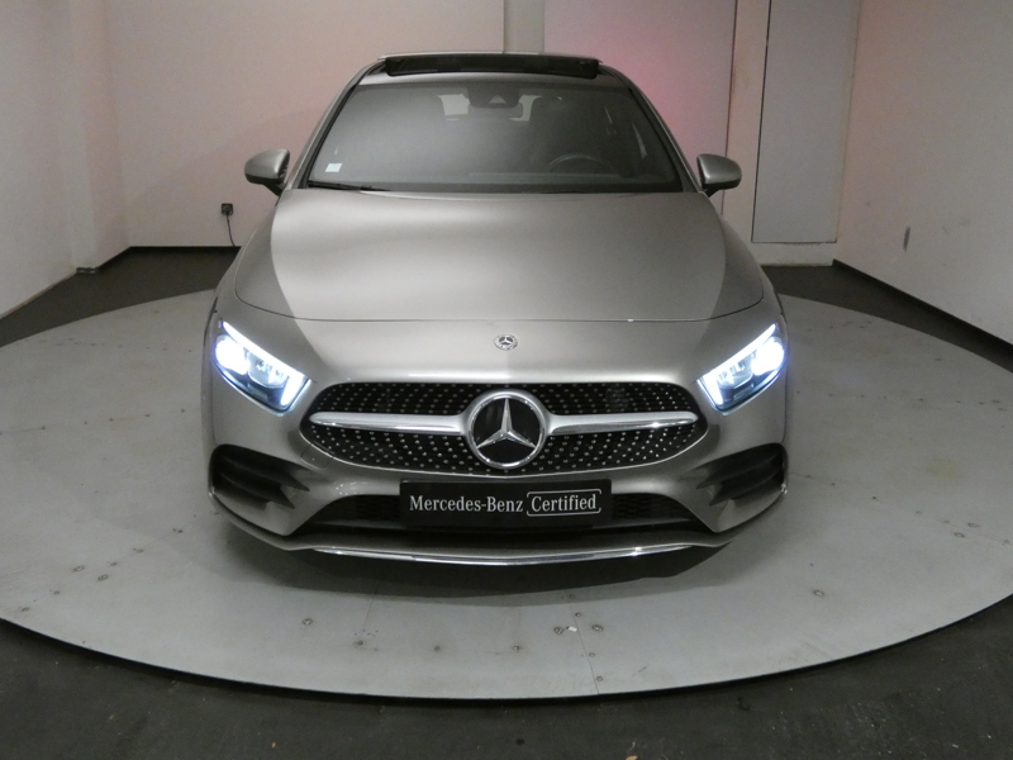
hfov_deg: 55.4
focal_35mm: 33
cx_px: 506
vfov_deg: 42.9
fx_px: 966
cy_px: 380
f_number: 3.4
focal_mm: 6
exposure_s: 1/125
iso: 1250
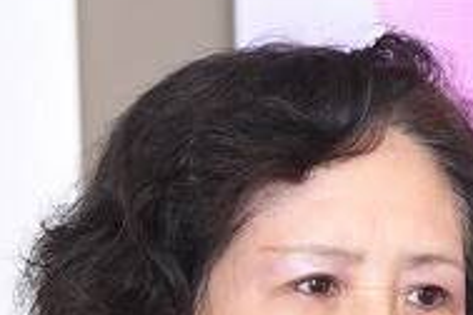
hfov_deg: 3.6
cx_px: 462
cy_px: 552
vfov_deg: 2.4
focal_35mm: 565
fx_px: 7423
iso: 800
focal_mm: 86
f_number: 3.5
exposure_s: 1/160
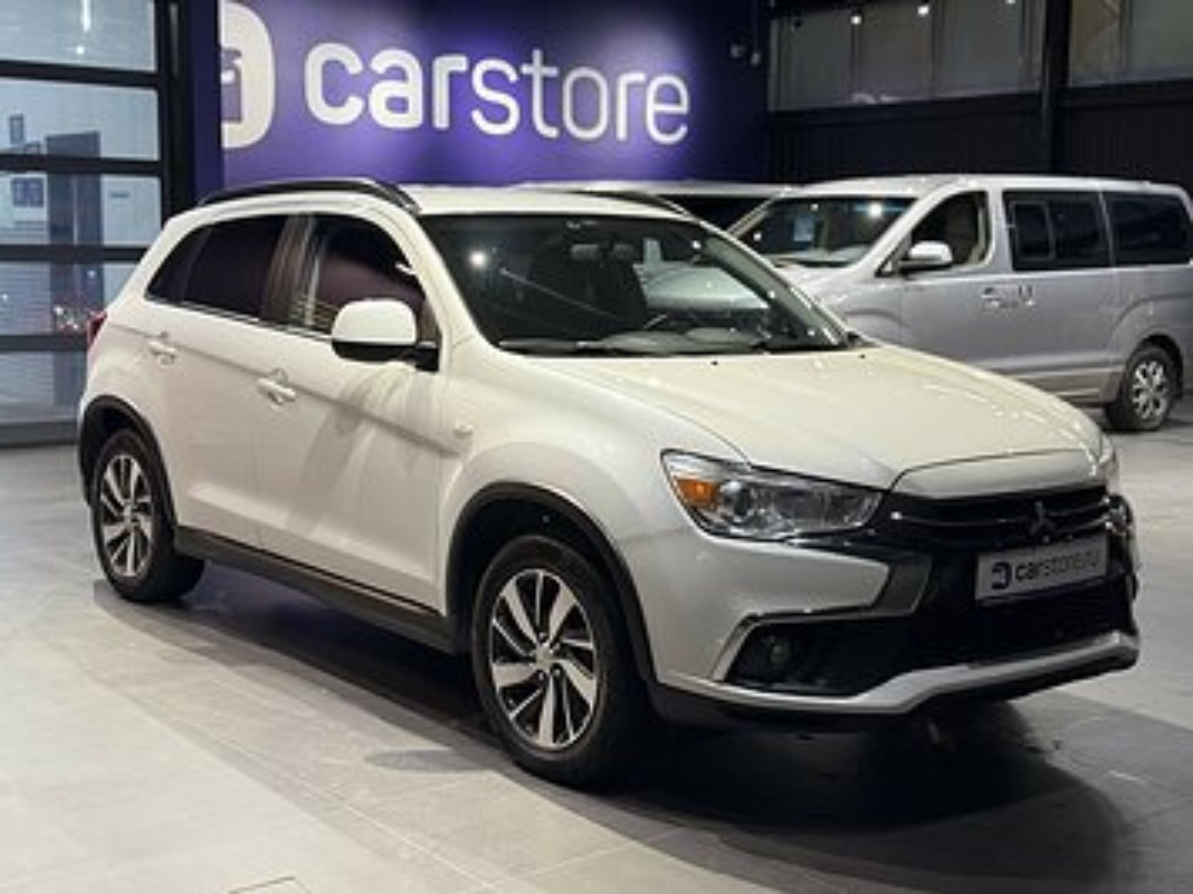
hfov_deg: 39.7
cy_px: 447
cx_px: 596
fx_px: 1654
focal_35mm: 48
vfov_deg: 30.3
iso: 100
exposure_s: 1/50
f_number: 1.78
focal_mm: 6.76
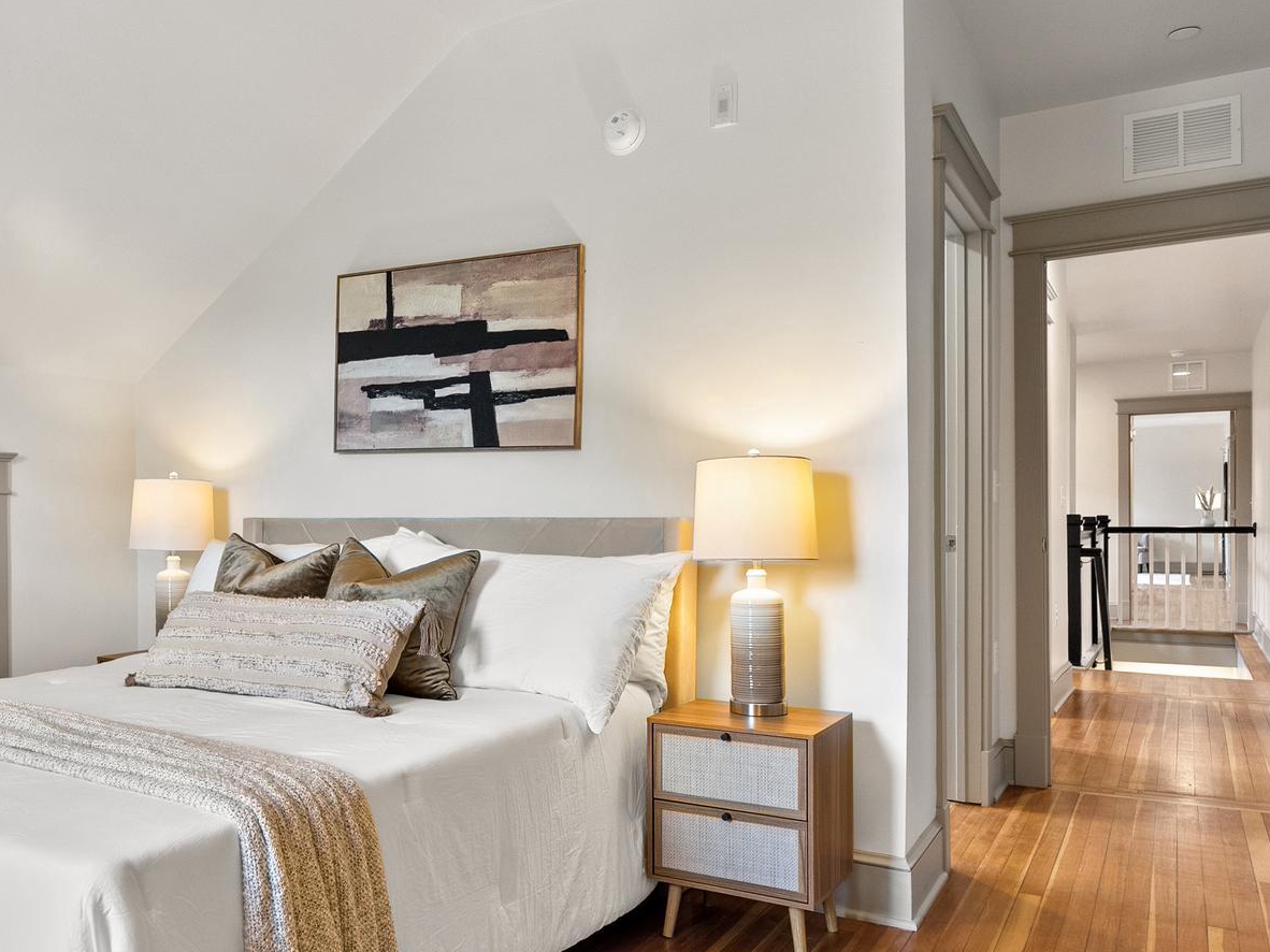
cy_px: 509
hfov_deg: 58.0
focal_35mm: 30
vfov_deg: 46.8
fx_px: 1100
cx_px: 380
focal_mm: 18
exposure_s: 1/25
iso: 800
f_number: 4
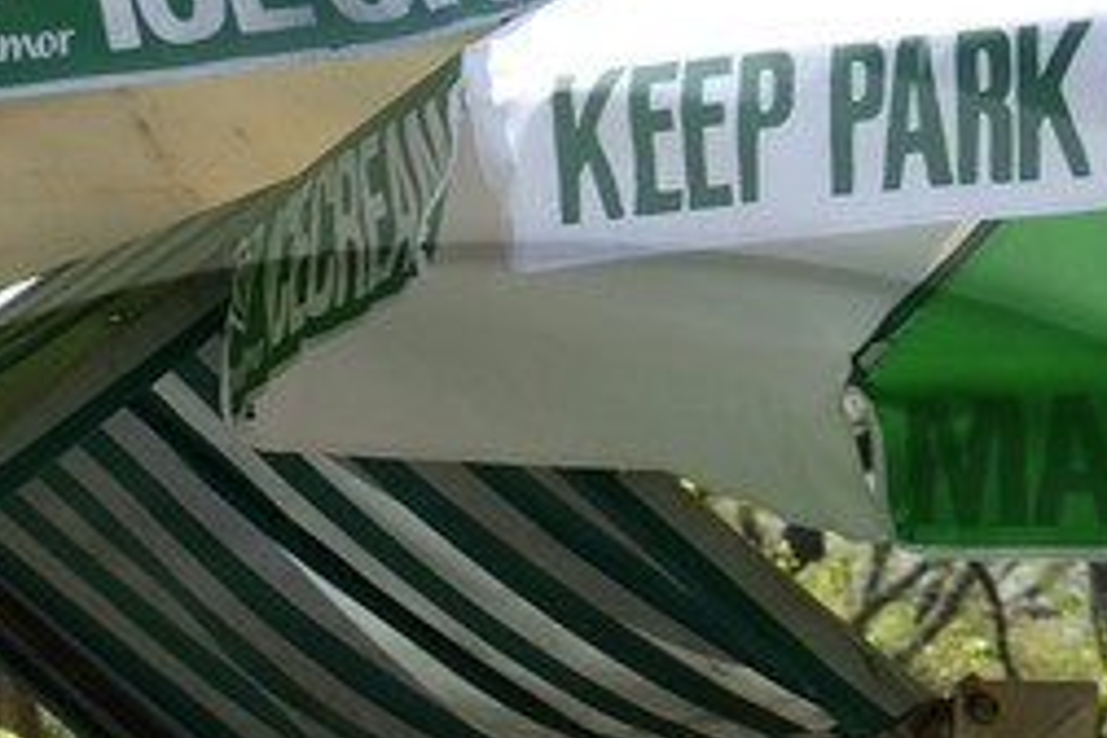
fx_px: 13683
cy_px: 1867
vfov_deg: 3.1
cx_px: 532
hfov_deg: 4.6
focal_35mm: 445
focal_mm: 70
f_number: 10
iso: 400
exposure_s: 1/200
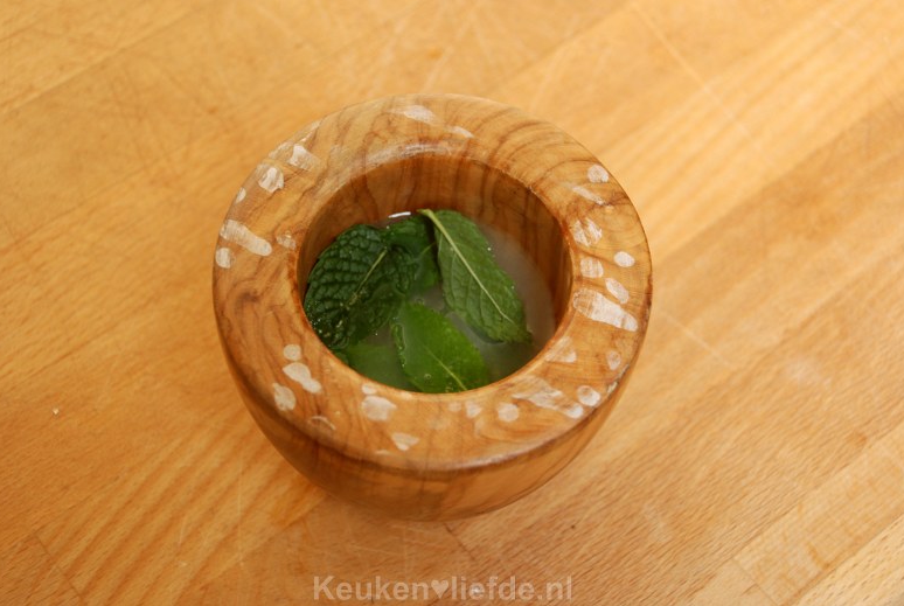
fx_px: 1560
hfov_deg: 32.3
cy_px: 294
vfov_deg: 22.0
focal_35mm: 62
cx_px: 443
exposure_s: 1/40
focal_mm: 40
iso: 200
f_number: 4.5
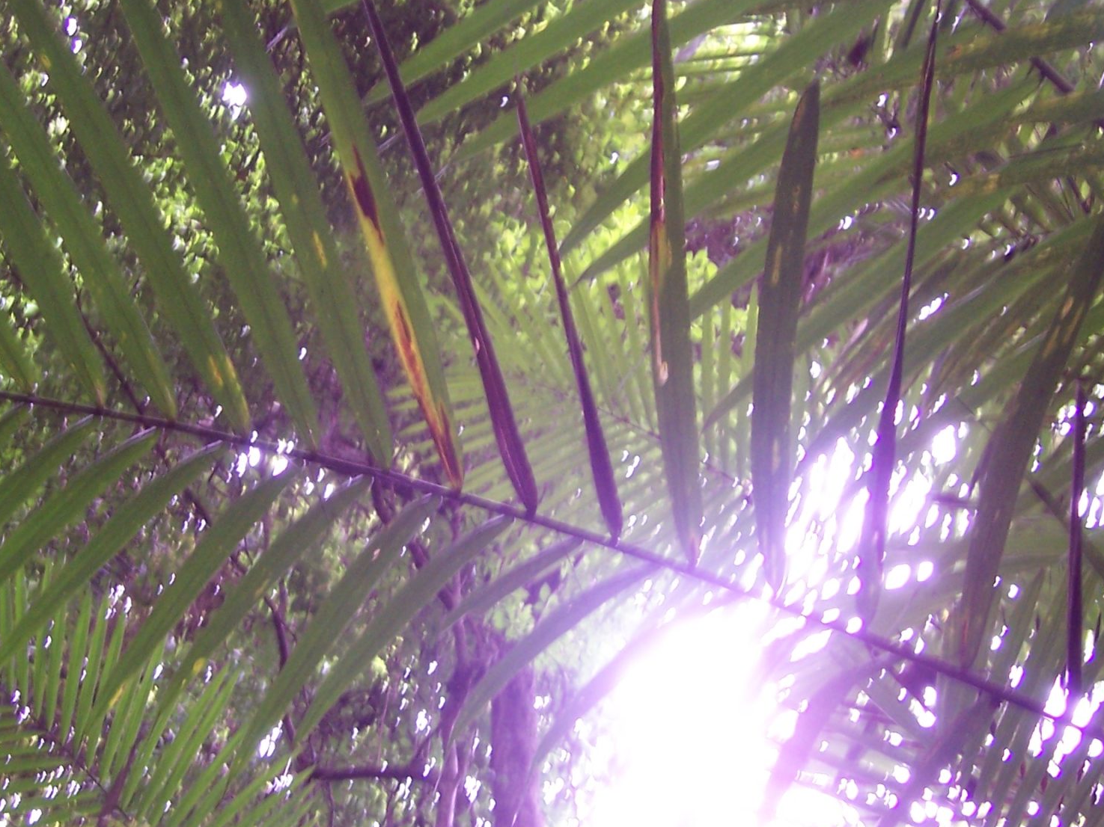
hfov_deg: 38.1
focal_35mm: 50
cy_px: 354
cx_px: 477
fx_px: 1595
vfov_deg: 29.1
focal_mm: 6
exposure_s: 1/8
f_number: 3
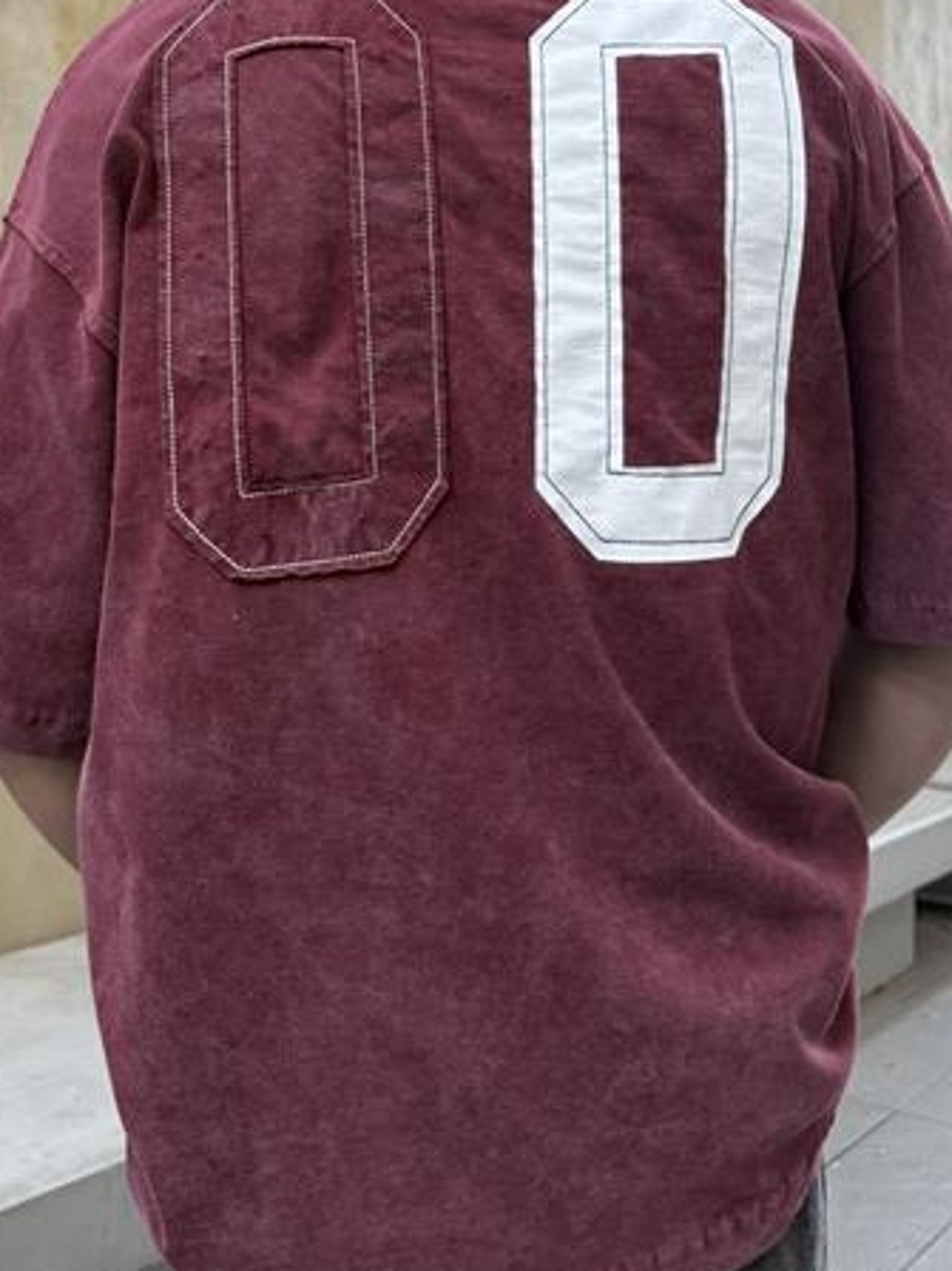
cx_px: 446
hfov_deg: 33.6
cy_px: 267
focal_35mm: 43
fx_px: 1578
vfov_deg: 42.1
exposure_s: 1/88
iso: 200
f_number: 1.78
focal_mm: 6.76
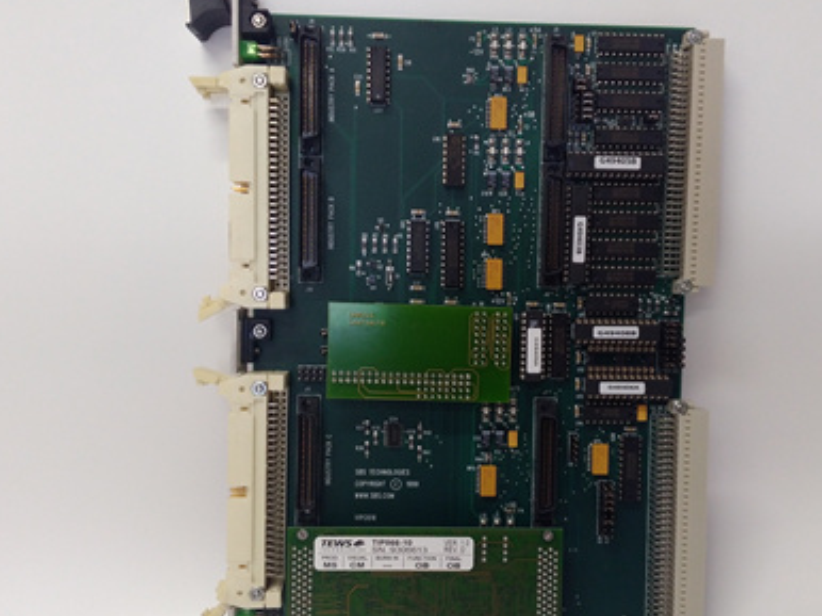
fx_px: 831
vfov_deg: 40.6
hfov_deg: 52.5
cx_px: 456
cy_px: 334
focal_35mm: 35
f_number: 2
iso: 194
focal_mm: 3.79
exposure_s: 1/33
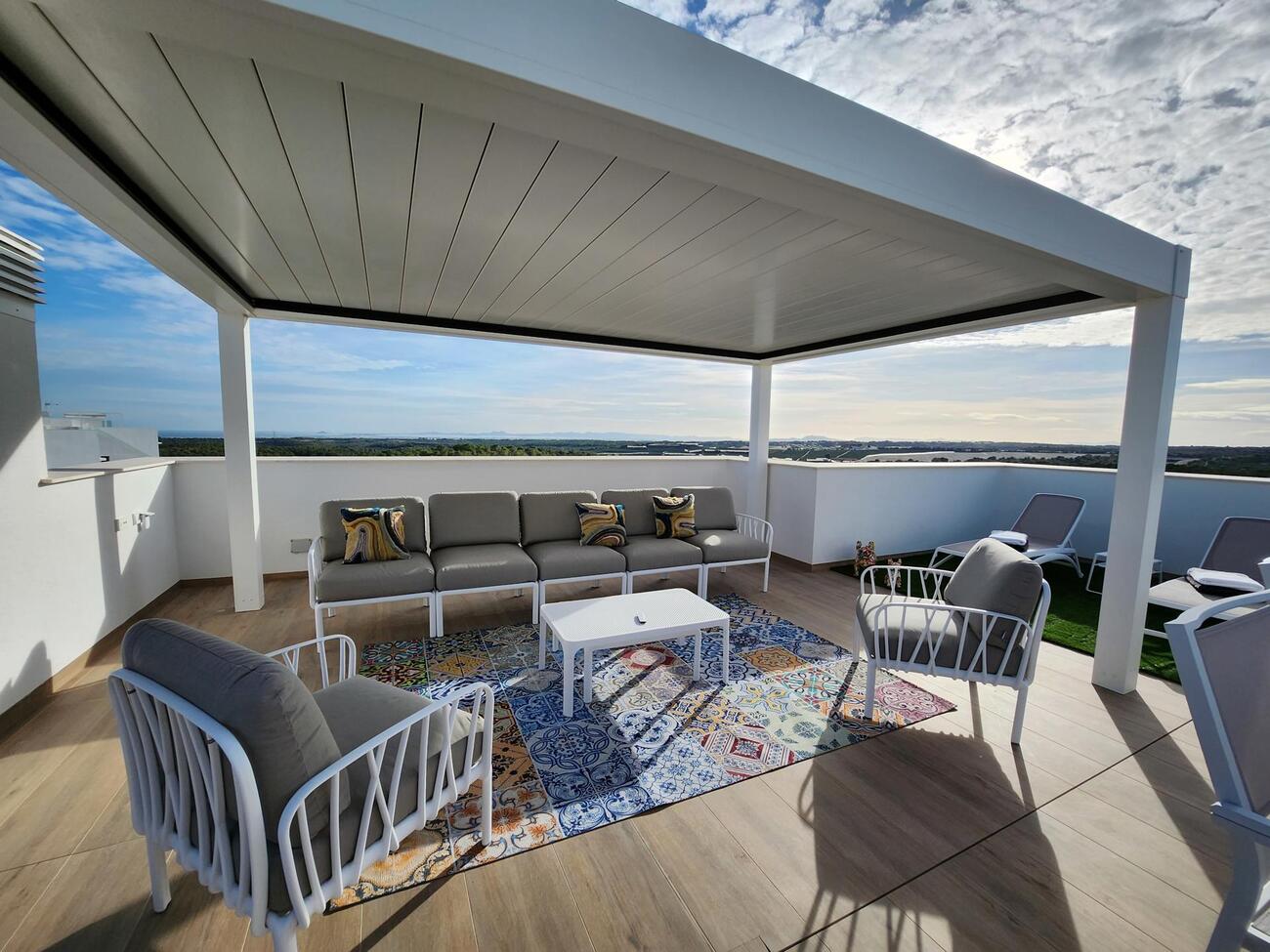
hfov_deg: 106.2
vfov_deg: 89.9
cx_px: 635
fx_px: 477
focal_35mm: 13
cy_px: 476
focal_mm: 1.7
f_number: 2.2
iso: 32
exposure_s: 1/2287
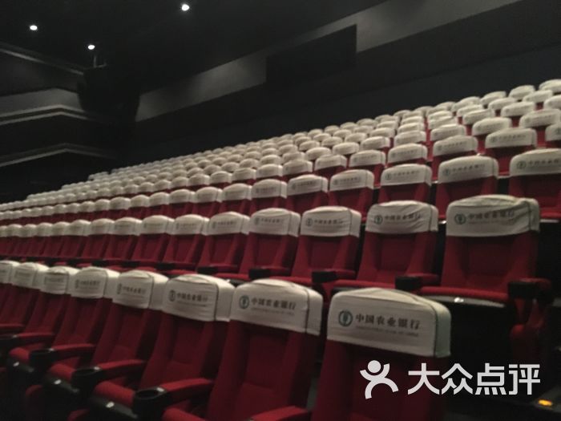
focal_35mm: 29
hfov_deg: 61.7
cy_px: 210
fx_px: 470
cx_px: 280
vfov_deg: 48.2
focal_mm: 4.15
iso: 800
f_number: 2.2
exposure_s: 1/17
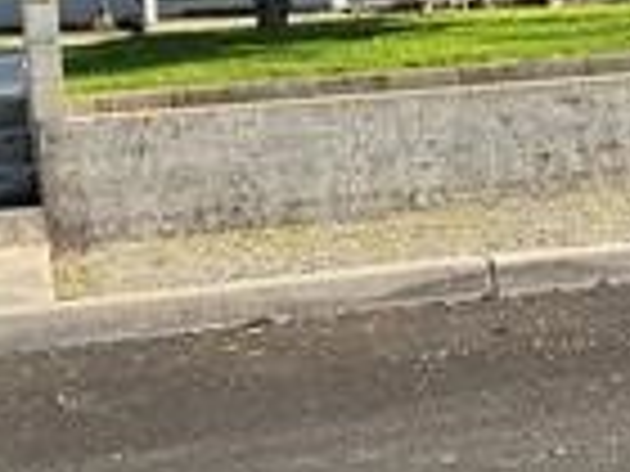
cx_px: 594
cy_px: 34
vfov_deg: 15.7
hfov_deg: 20.6
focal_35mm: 93
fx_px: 1693
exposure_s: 1/642
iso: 16
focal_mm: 3
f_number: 1.8
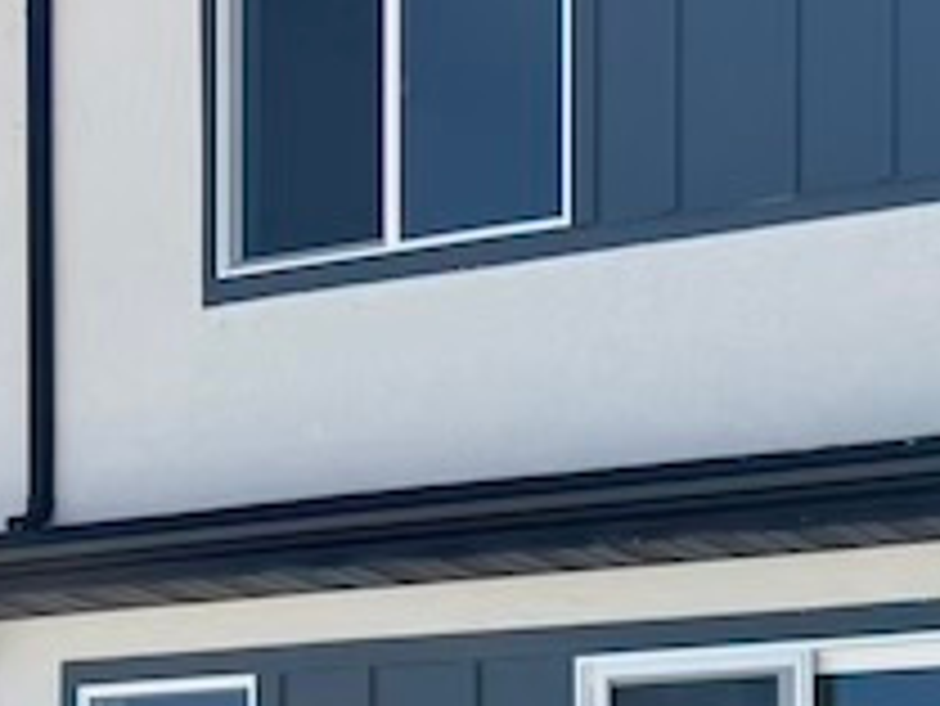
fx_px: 2500
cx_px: 1160
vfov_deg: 14.7
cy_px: 1124
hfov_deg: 19.9
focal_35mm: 92
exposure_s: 1/3584
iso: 80
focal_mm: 6.76
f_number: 1.78
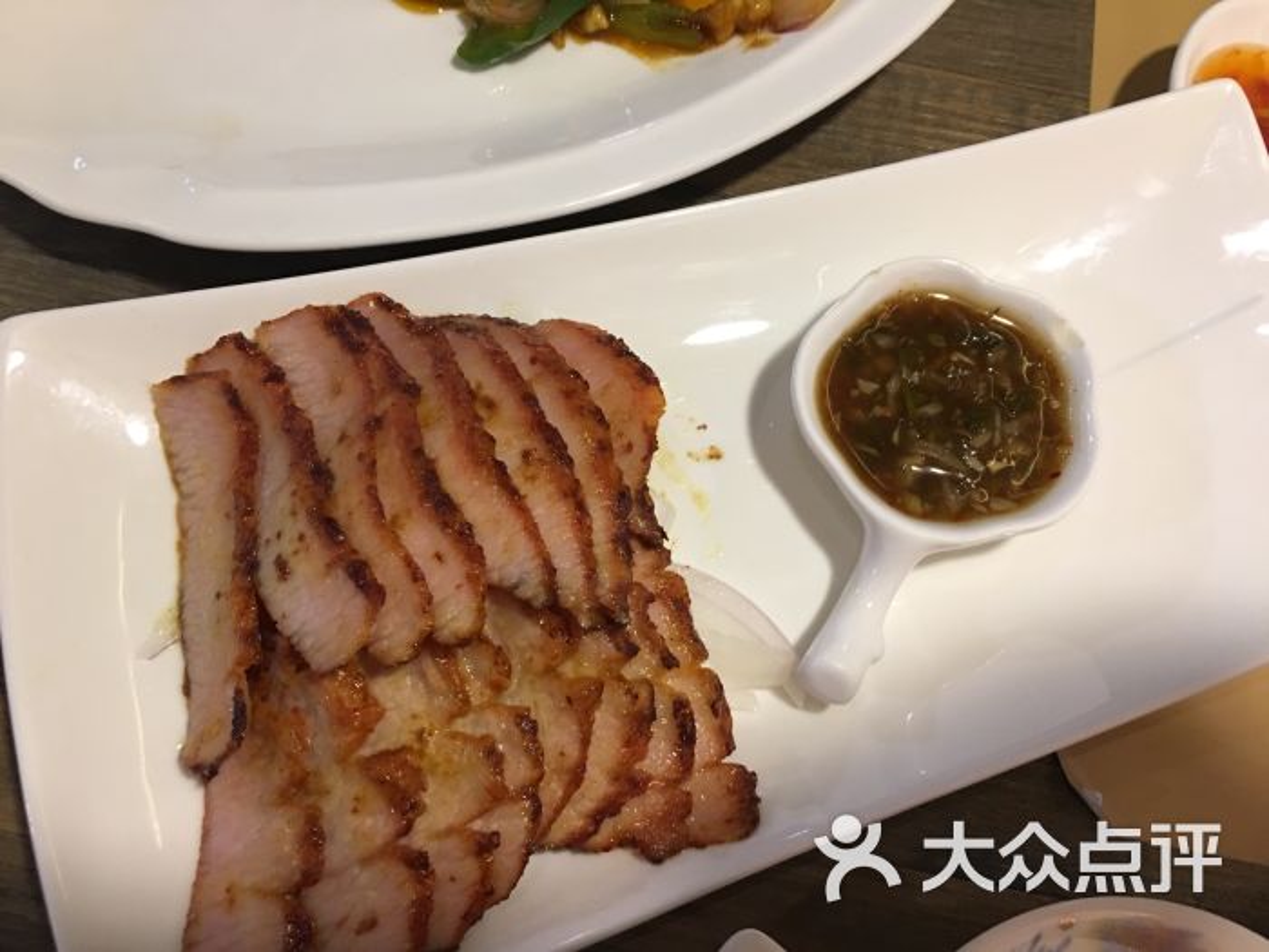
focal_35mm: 29
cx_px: 634
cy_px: 476
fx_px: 1063
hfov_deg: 61.7
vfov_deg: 48.2
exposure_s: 1/10
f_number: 2.2
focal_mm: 4.15
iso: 100
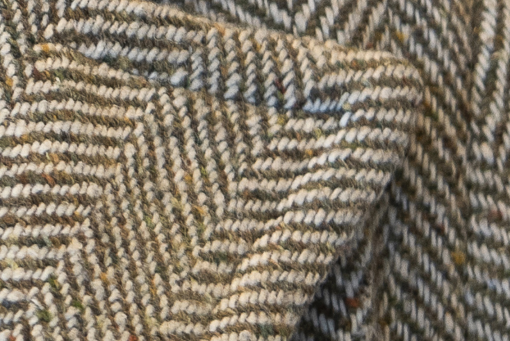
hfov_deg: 3.0
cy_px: -442
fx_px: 9606
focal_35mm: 678
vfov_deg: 2.0
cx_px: -714
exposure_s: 1/125
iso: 250
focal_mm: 90
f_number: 2.8
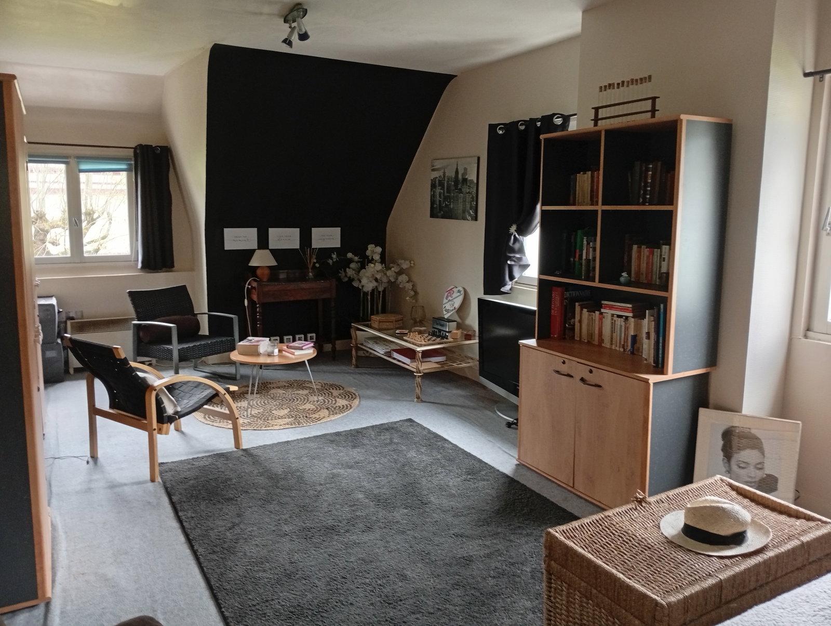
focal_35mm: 27
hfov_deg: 65.2
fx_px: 649
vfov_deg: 51.5
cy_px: 313
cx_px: 416
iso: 561
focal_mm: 3.98
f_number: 1.8
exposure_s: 1/25
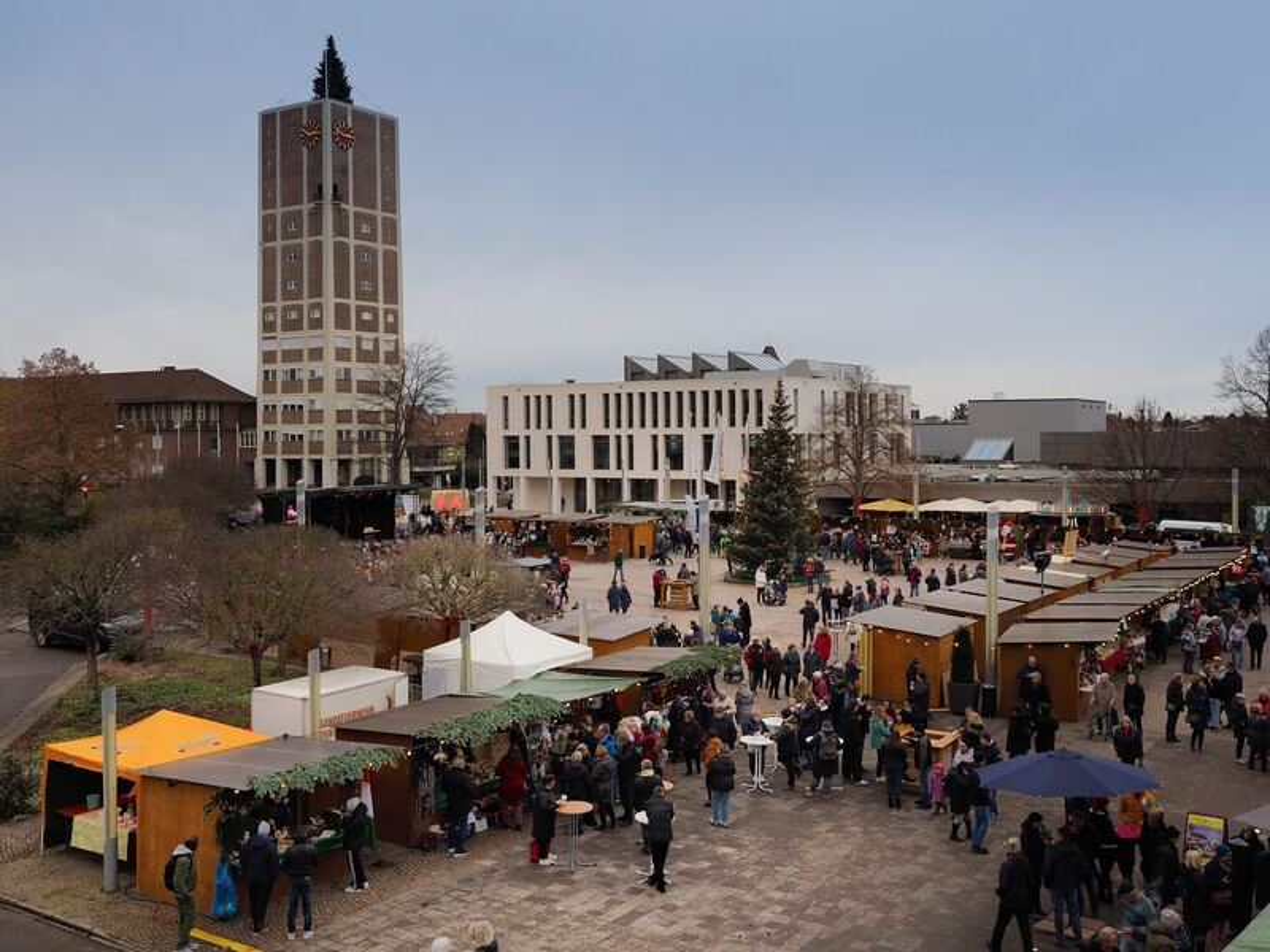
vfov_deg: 41.8
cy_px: 476
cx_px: 635
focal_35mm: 34
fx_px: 1247
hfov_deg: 54.0
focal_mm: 17
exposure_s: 1/50
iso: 200
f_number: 5.6
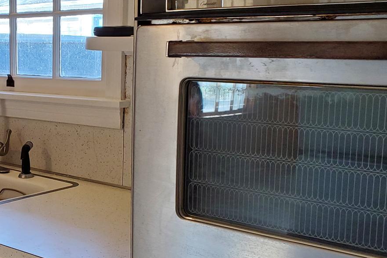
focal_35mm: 63
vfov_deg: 21.6
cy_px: 144
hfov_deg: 30.2
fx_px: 677
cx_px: 21
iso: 200
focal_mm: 4.3
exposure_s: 1/120
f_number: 2.4
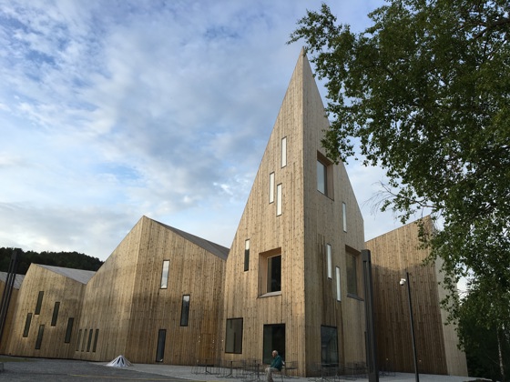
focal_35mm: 29
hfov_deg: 61.7
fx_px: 427
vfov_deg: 48.2
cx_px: 255
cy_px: 191
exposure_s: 1/359
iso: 25
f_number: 2.2
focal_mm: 4.15
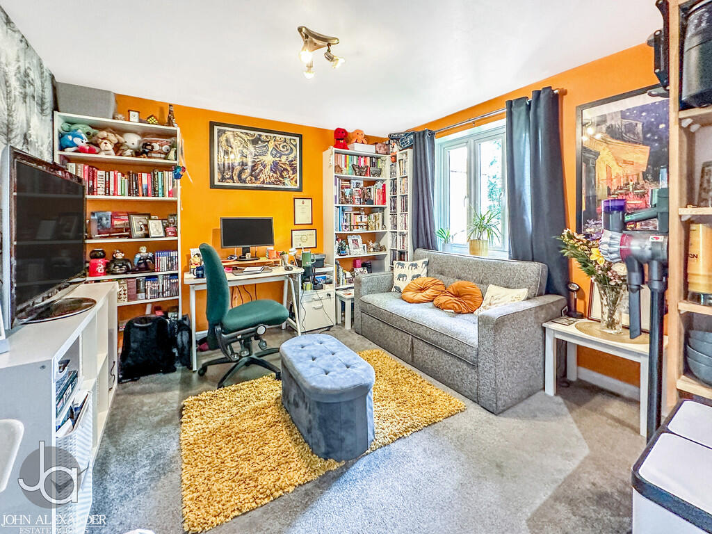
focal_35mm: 14
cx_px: 356
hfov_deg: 102.1
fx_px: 288
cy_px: 267
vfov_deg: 85.7
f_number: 2.2
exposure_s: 1/50
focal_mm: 2.22
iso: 400
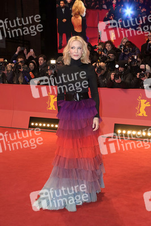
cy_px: 113
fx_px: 284
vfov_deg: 43.6
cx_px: 76
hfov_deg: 29.8
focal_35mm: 45
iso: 1600
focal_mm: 45
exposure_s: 1/250
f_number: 5.6
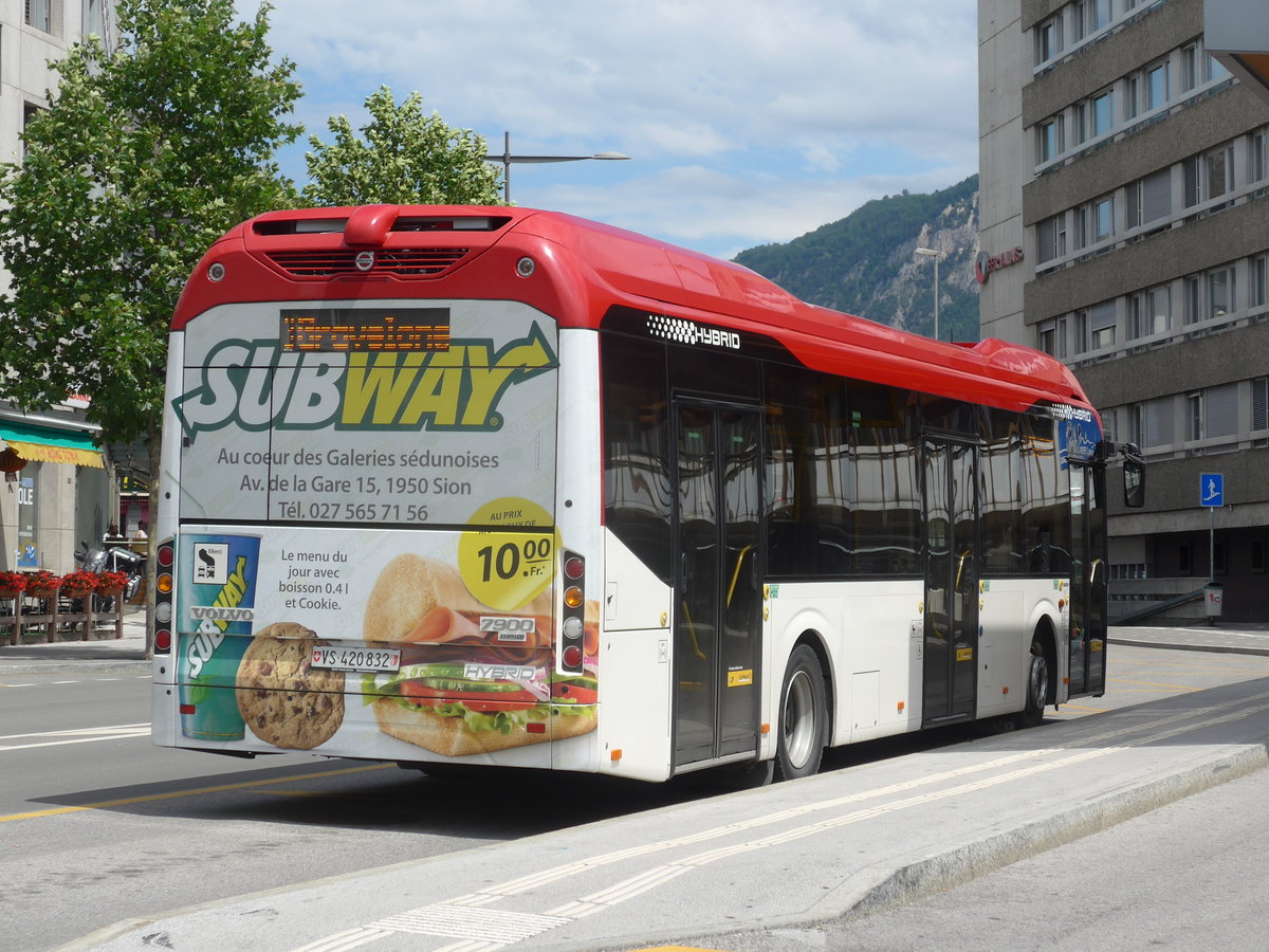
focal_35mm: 80
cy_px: 476
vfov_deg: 18.4
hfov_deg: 24.4
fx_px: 2933
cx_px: 634
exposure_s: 1/800
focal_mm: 16
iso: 80
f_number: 4.4
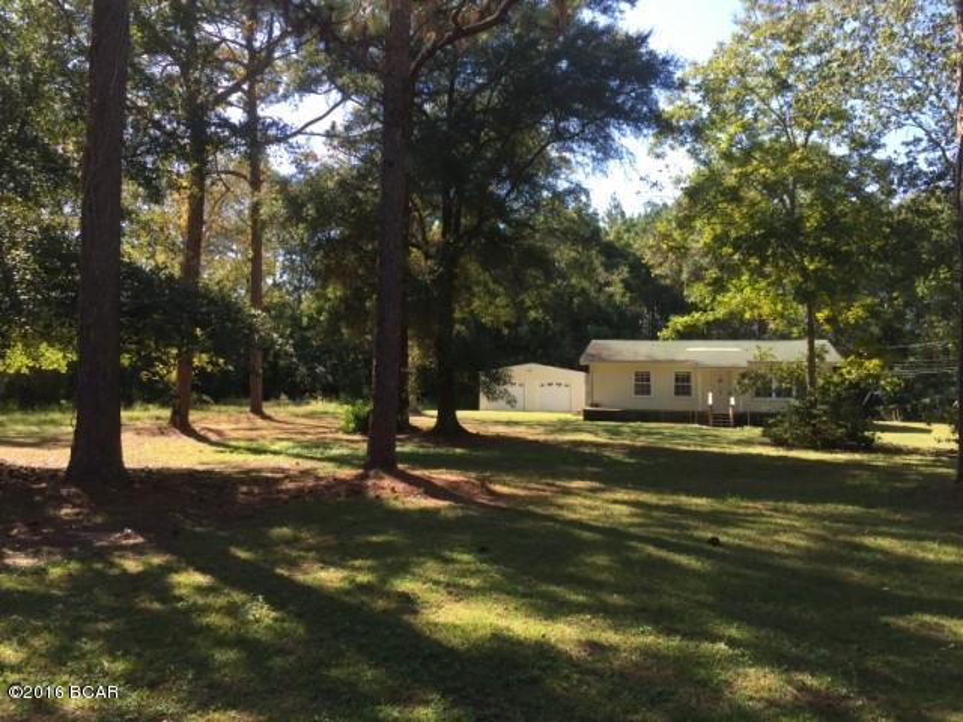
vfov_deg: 48.2
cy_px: 361
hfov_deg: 61.7
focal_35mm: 29
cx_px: 482
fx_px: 807
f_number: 2.2
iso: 32
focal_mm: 4.15
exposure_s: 1/391
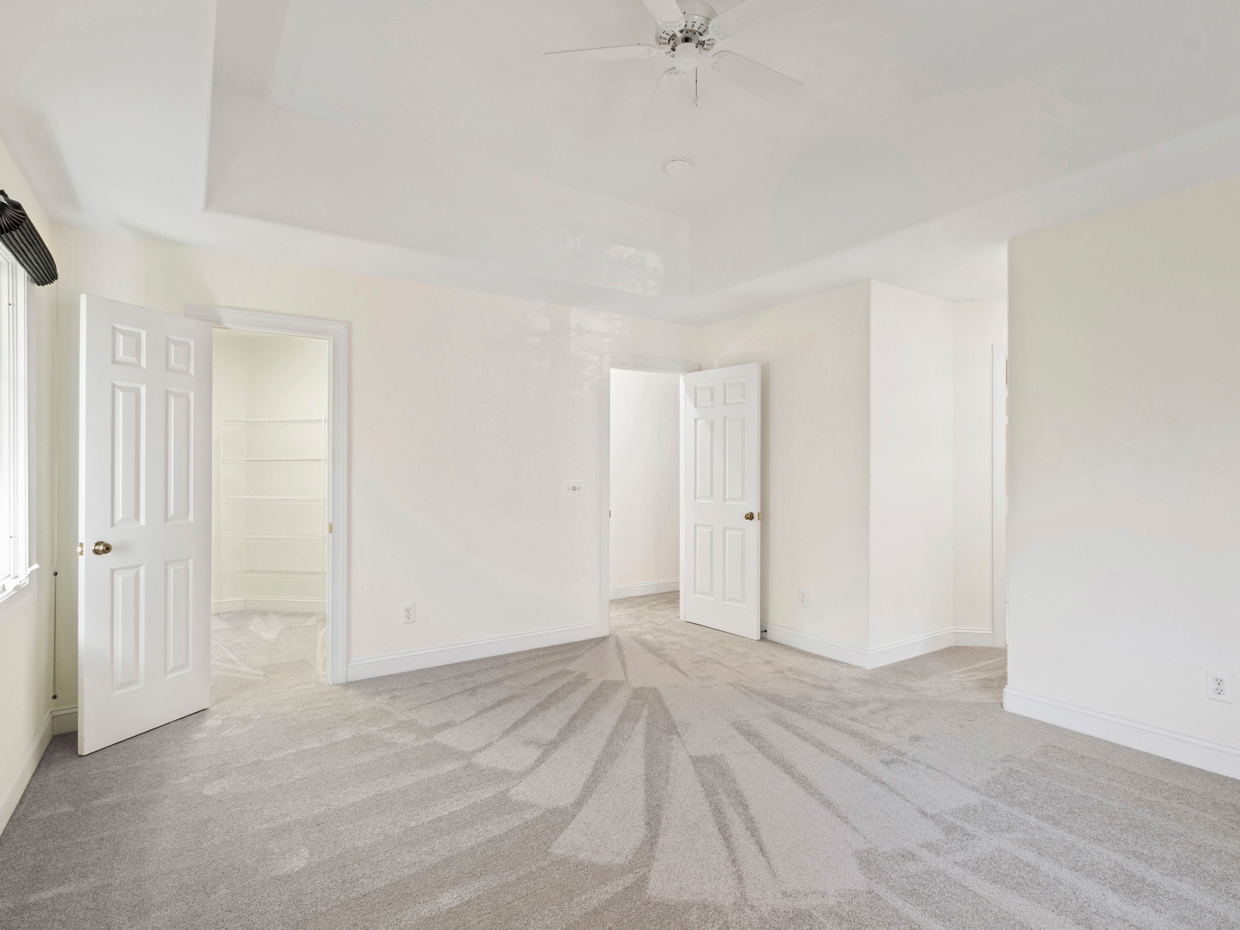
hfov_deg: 91.0
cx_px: 637
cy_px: 487
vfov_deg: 74.7
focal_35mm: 17
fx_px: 609
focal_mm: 10
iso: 100
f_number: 8
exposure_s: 1/2
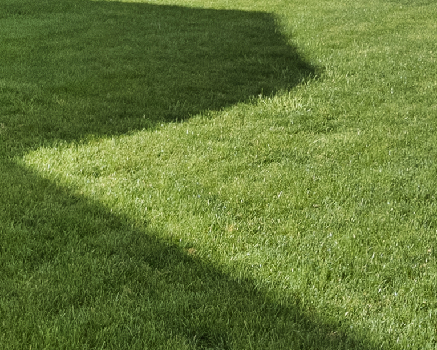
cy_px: -102
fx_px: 1009
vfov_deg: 18.3
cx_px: -3
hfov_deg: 23.4
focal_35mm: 78
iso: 640
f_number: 9
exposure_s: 1/640
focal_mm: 15
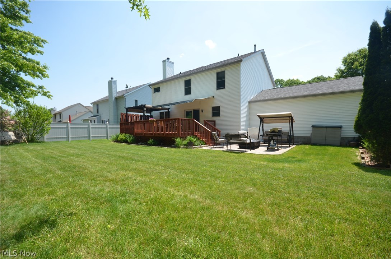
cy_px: 130
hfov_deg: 100.5
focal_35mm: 15
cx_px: 196
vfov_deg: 77.1
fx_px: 163
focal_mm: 10
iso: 180
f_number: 8
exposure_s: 1/250
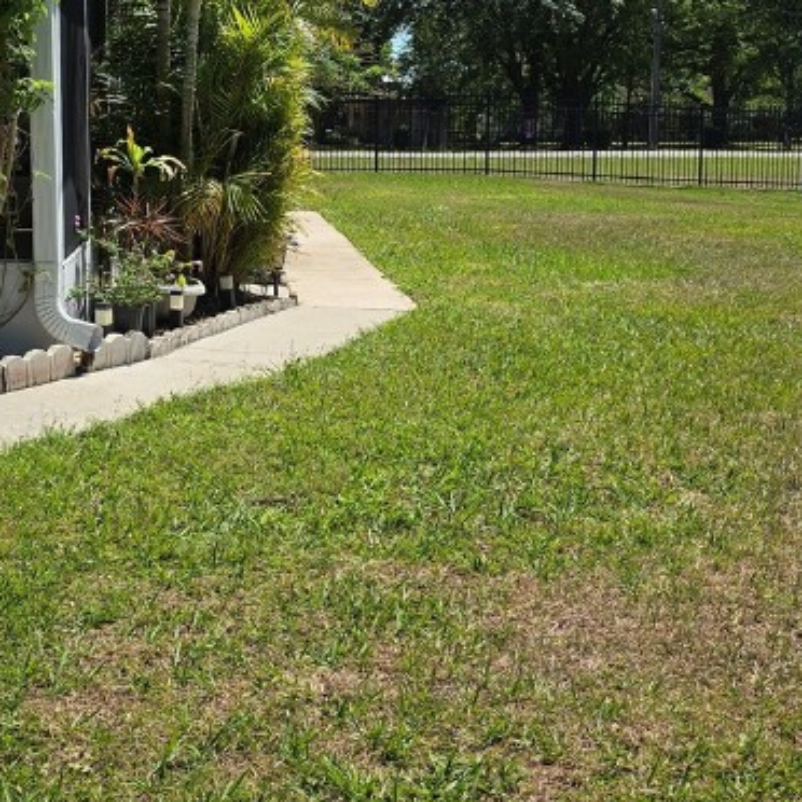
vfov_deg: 30.2
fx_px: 1468
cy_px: 239
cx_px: 334
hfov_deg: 30.5
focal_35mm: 56
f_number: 1.7
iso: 12
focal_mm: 6.3
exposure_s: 1/859
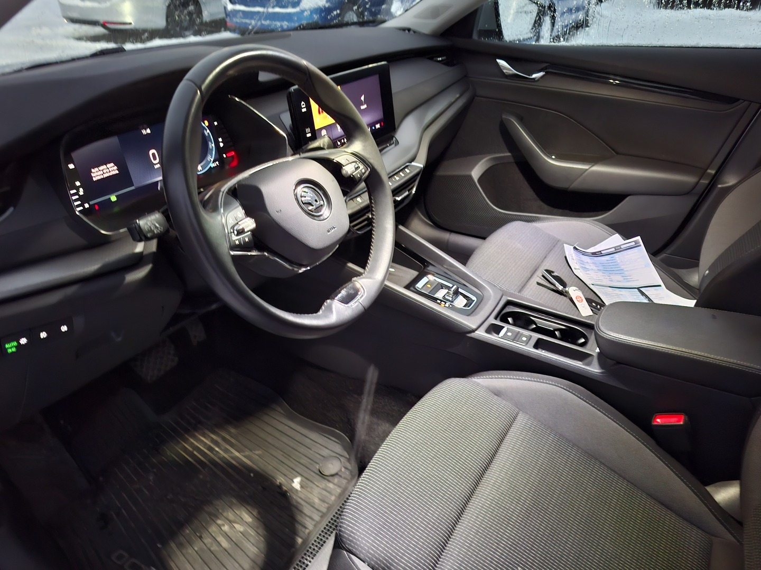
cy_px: 285
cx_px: 380
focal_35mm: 23
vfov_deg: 58.9
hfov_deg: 73.9
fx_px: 506
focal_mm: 5.54
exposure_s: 1/20
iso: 1250
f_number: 1.8
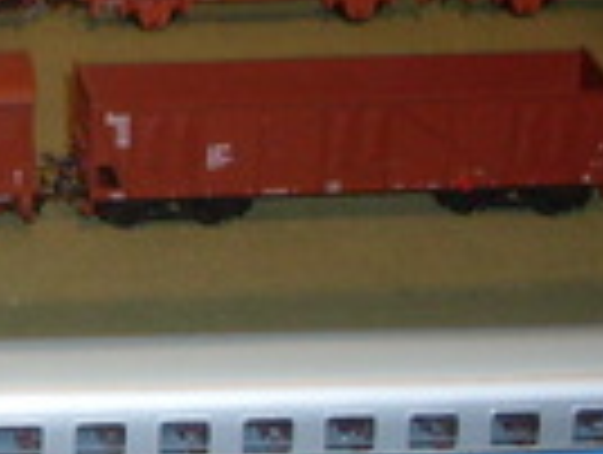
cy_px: -148
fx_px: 3159
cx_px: -423
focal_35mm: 181
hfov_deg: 10.4
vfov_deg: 8.1
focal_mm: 6.3
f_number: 2.8
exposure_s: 1/45
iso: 100
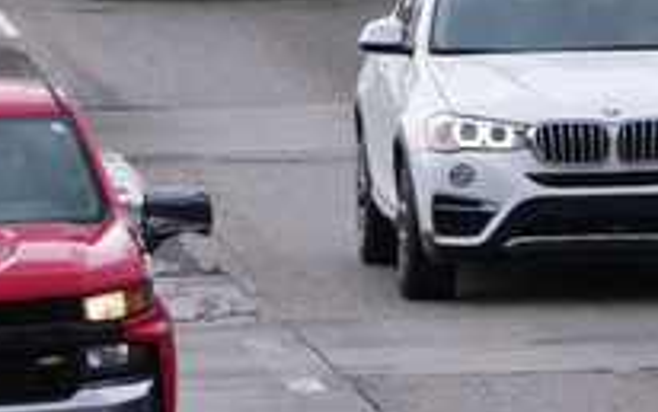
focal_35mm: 1783
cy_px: 85
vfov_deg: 0.7
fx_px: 31991
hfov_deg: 1.2
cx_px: 971
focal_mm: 352
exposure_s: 1/1000
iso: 400
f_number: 8
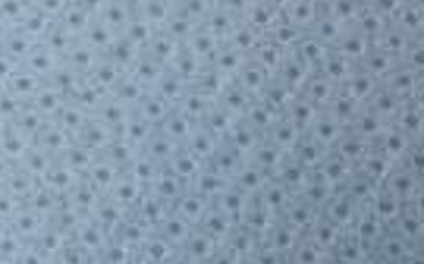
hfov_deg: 13.0
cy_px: 173
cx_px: -515
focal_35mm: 131
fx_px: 1512
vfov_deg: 10.0
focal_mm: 4.25
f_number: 1.8
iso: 80
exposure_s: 1/120
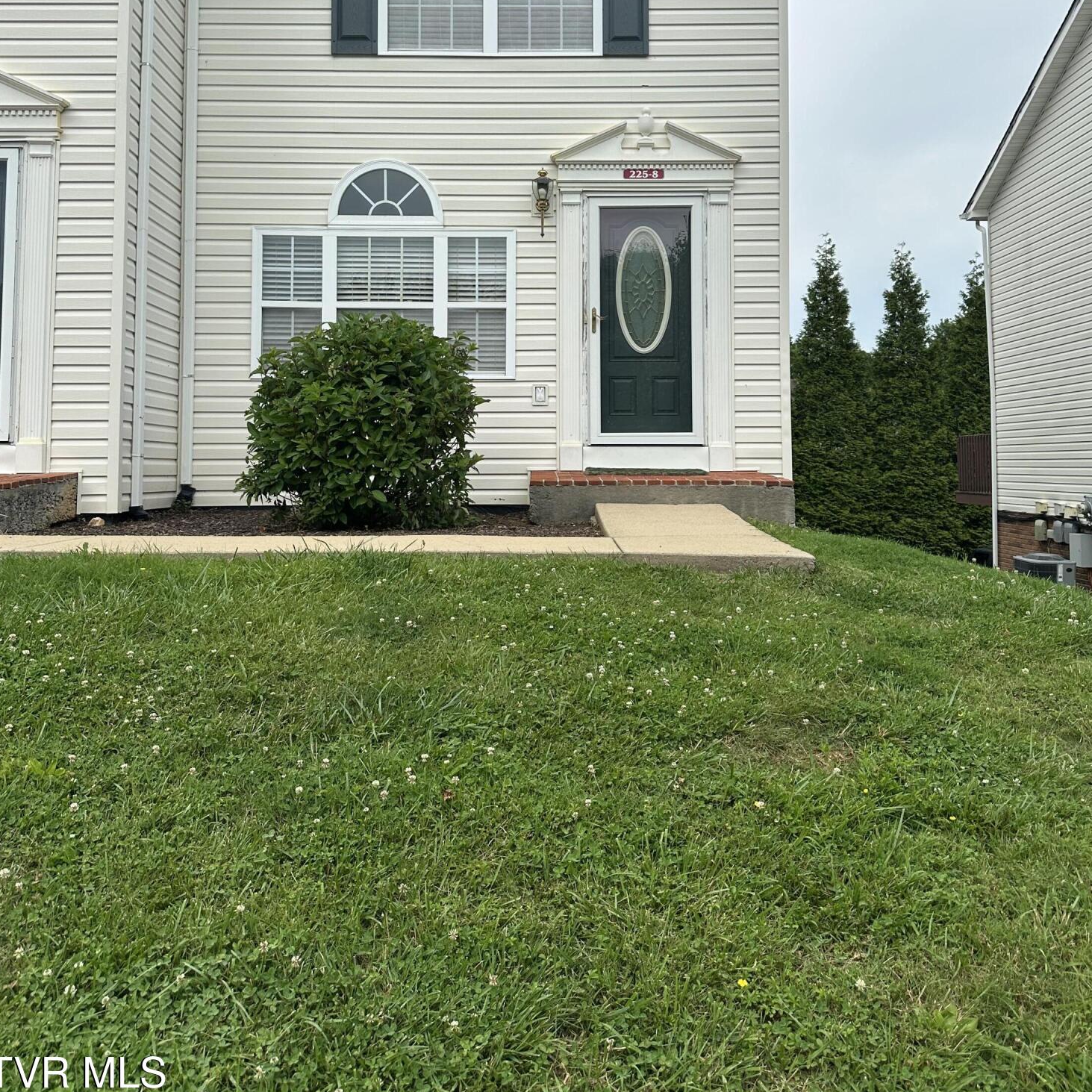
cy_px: 395
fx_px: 1035
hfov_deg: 55.6
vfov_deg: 54.8
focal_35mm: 29
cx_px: 543
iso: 80
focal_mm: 6.86
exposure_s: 1/3356
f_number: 1.78
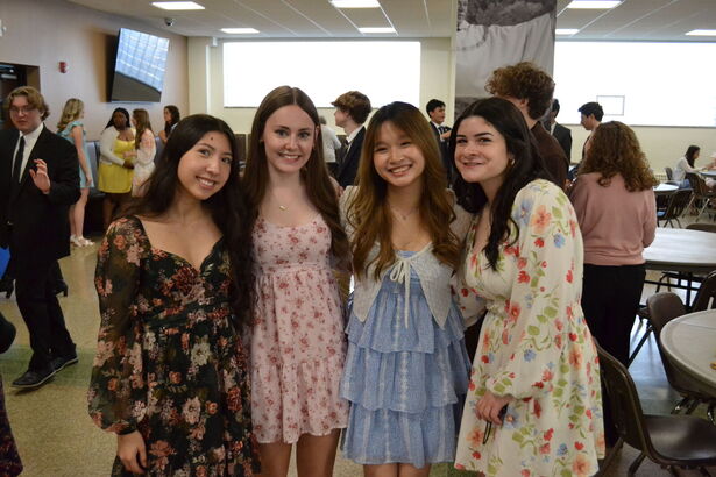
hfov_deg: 53.1
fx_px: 716
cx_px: 358
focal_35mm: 36
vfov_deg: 36.9
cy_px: 238
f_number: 4
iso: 3200
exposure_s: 1/320
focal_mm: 24
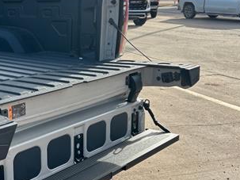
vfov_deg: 26.5
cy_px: 95
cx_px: 8
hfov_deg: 32.5
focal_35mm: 55
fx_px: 381
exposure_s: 1/1511
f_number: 1.5
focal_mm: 5.7
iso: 50
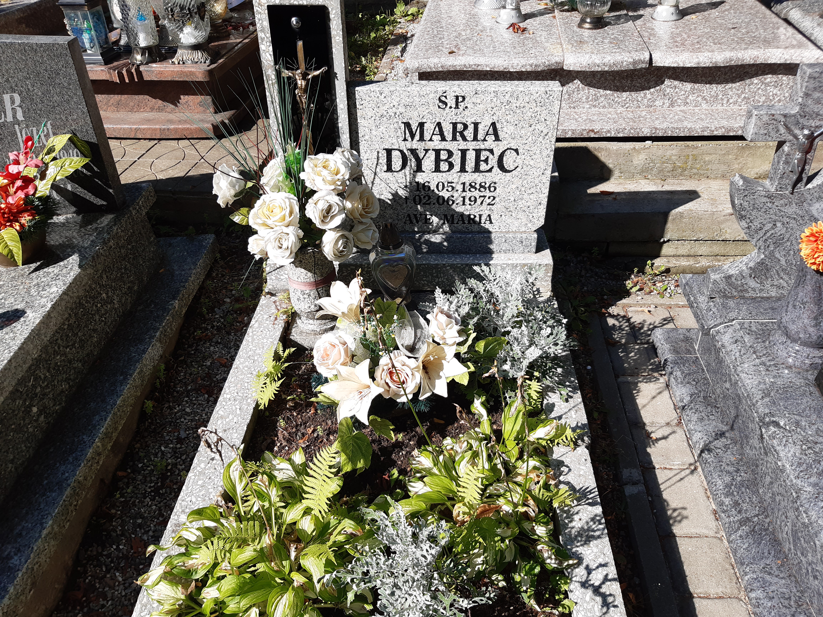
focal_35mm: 26
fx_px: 618
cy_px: 308
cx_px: 412
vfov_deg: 53.1
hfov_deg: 67.3
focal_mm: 3.92
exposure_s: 1/1316
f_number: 1.7
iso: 40
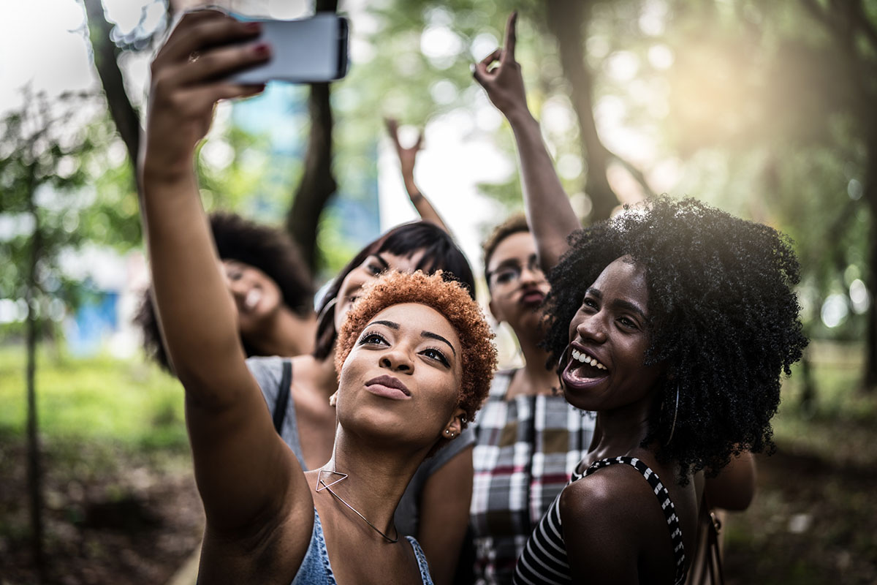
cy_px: 292
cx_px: 438
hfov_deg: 39.6
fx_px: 1218
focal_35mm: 50
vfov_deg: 27.0
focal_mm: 50
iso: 100
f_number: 1.4
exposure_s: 1/250
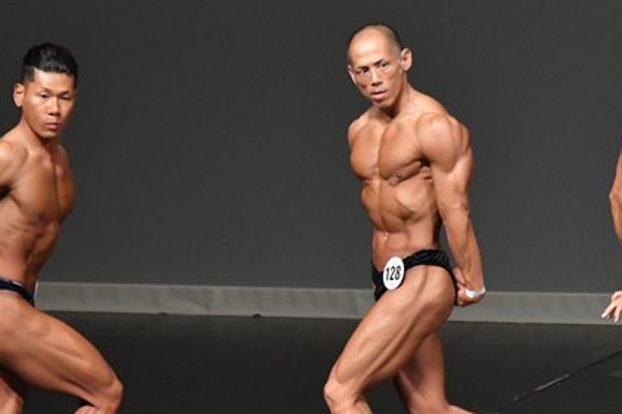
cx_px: 397
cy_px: 243
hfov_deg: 3.6
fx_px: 9999
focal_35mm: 579
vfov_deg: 2.4
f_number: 5.6
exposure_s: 1/400
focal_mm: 210
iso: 5000
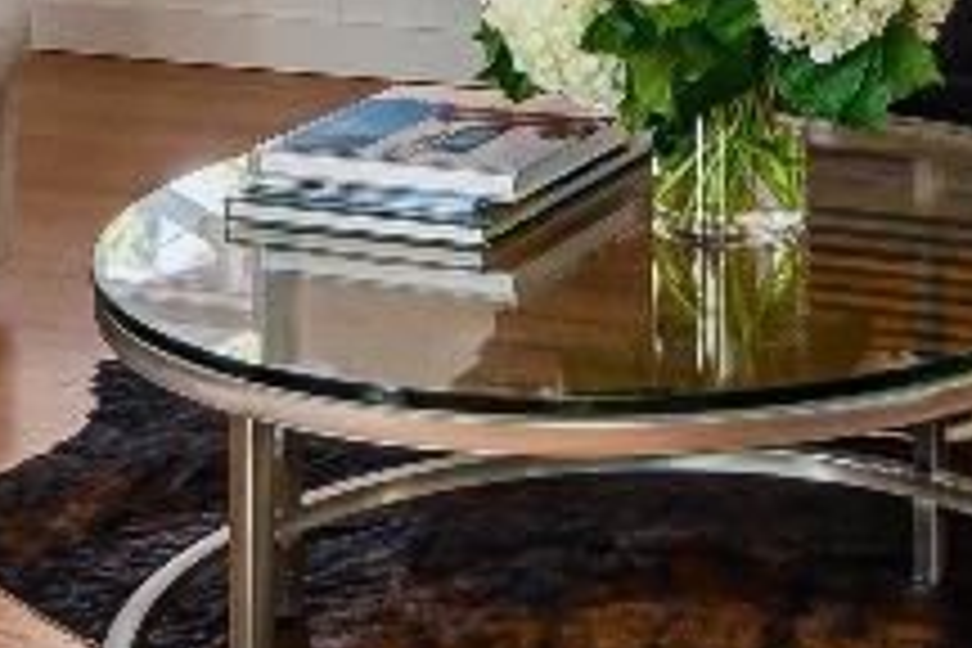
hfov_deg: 18.1
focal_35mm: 111
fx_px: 2997
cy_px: -495
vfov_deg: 11.5
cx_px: 878
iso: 320
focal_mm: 16
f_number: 11
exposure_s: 1/40
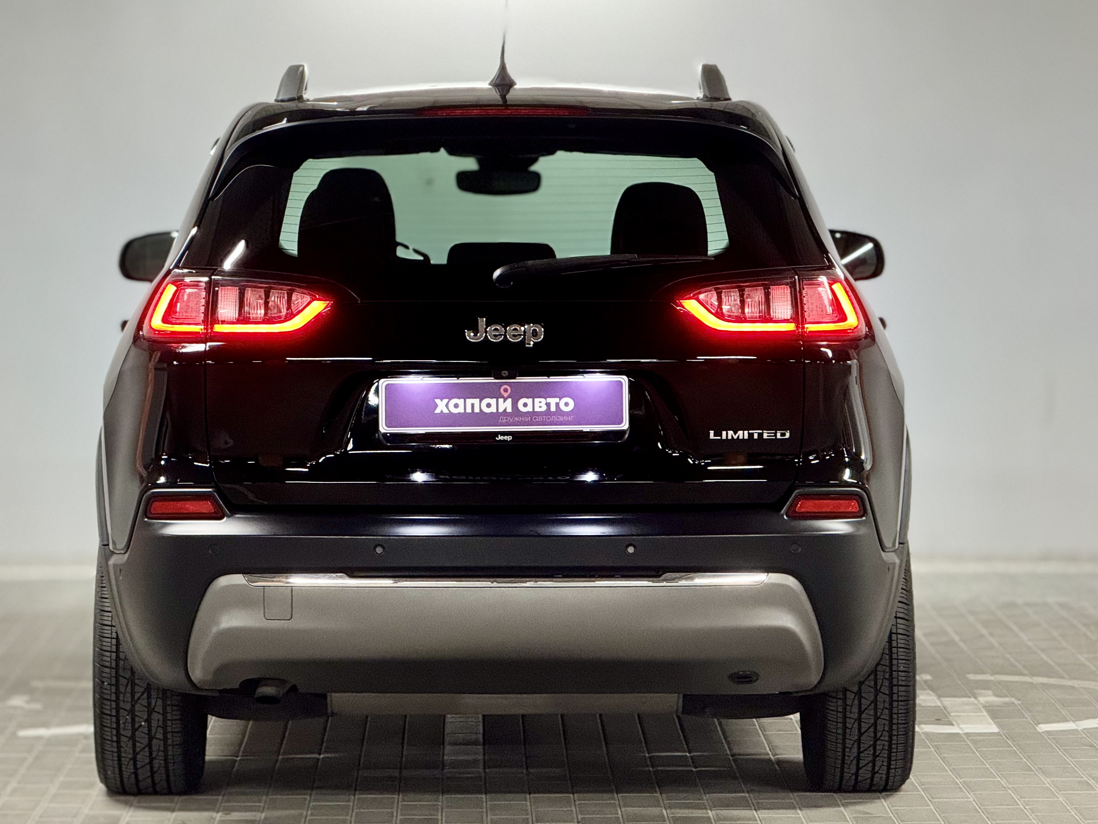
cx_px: 505
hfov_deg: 14.4
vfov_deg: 10.8
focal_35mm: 137
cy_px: 383
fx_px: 4346
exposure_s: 1/50
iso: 320
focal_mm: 15.66
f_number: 2.8
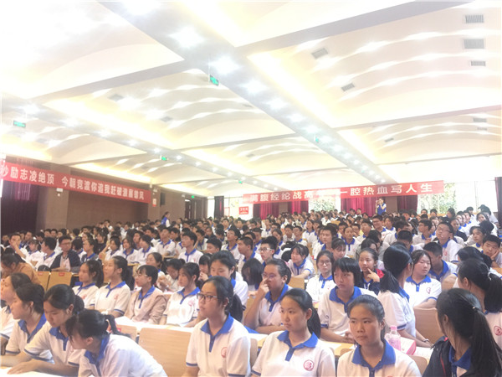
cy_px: 188
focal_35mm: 29
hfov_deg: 61.7
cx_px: 251
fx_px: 421
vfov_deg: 48.2
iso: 100
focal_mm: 4.15
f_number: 2.2
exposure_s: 1/10
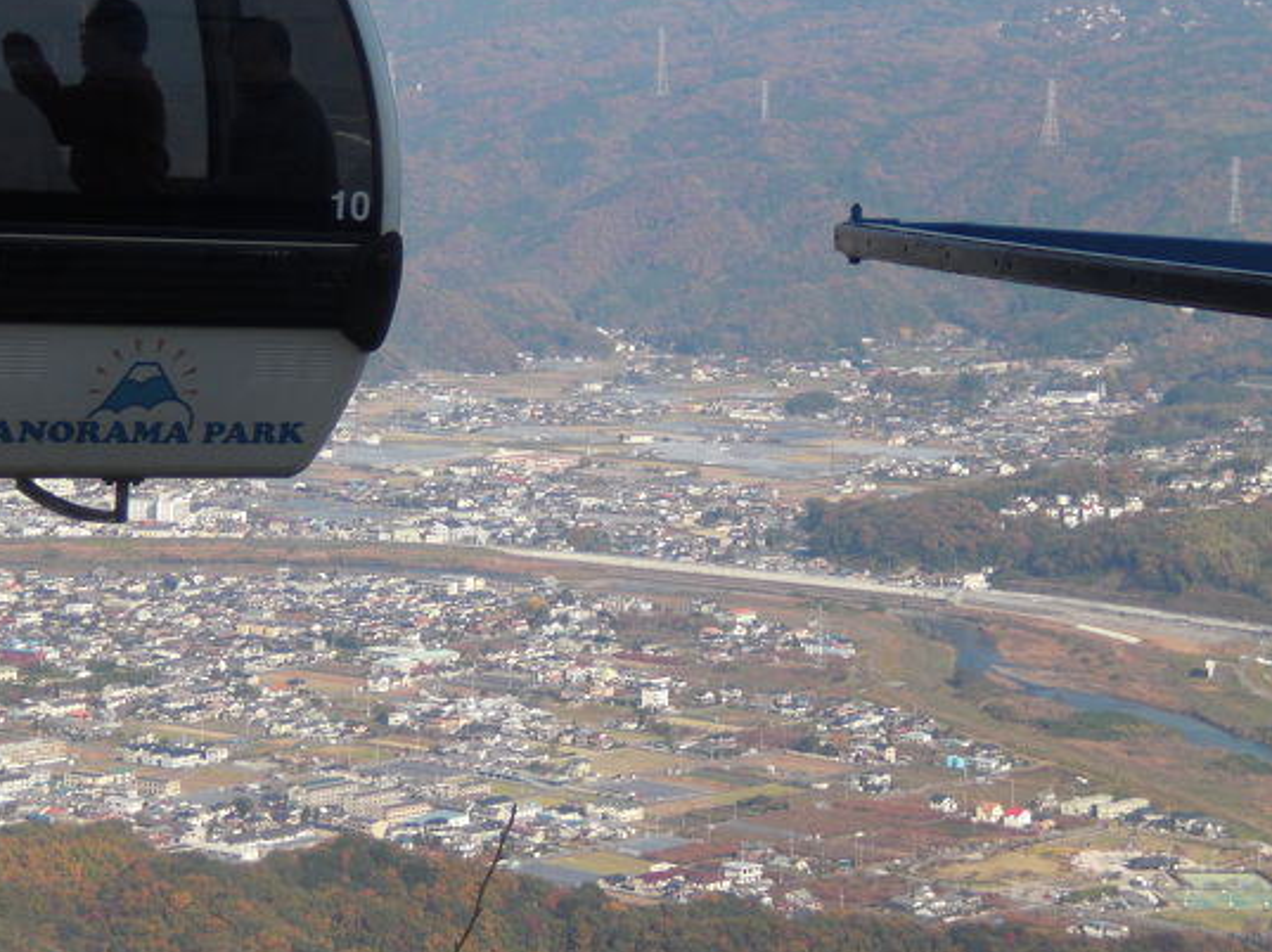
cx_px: 533
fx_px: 5068
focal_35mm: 138
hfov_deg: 14.3
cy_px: 392
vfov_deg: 10.7
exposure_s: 1/250
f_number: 5.9
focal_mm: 18.9
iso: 64
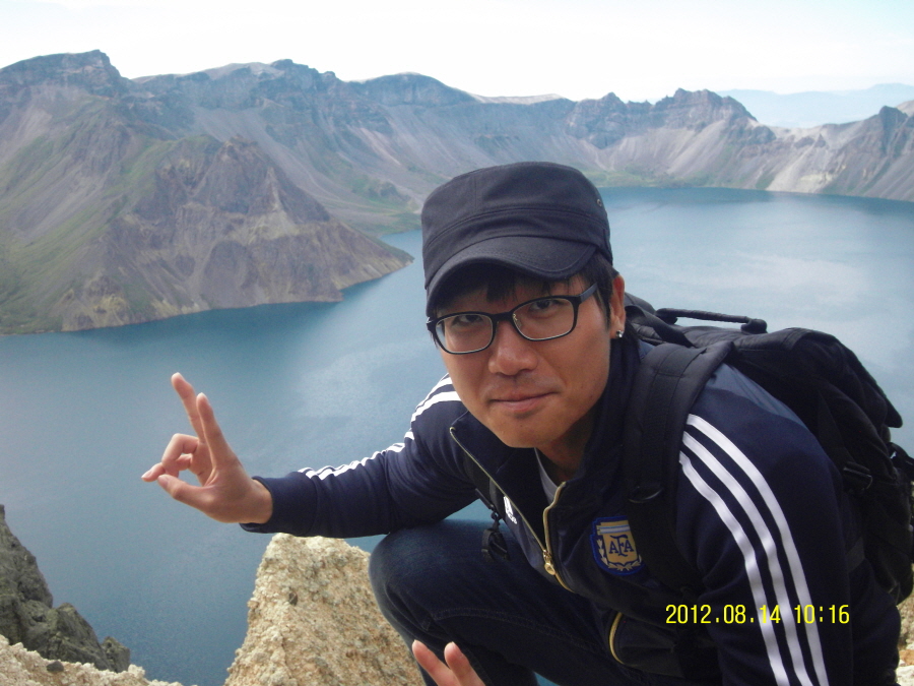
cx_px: 457
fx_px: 1267
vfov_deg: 30.3
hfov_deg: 39.7
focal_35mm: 48
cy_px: 343
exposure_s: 1/160
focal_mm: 8.5
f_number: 9.9
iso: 200
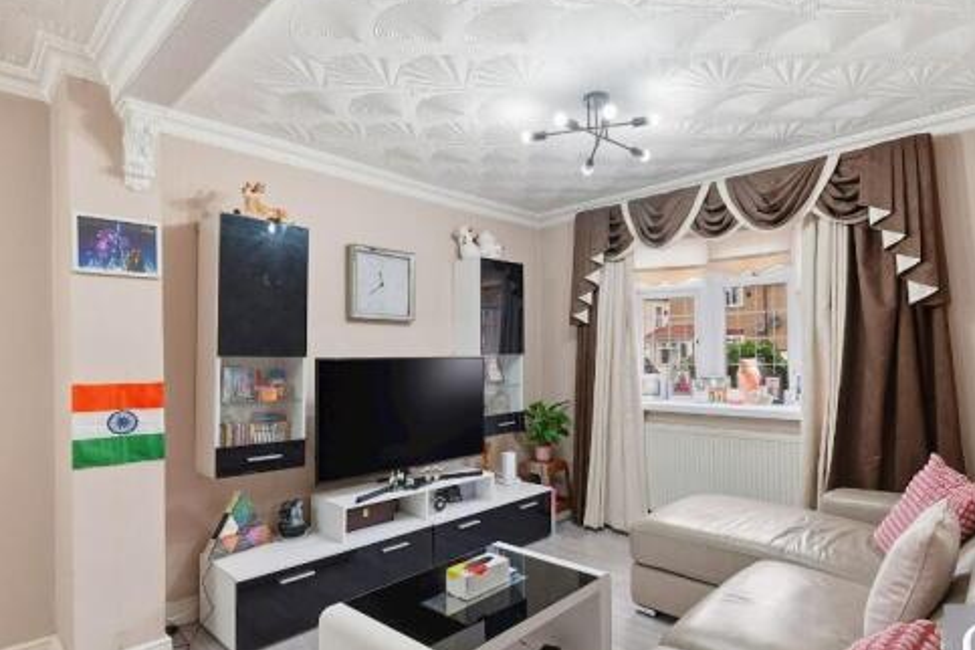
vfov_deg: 64.5
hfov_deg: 86.3
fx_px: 515
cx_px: 560
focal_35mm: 19
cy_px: 348
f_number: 8
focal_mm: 14
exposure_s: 1/15
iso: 200
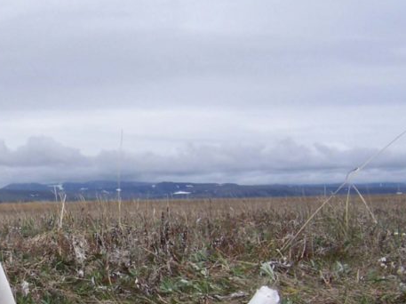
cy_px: 304
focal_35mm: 74
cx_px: -12
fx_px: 867
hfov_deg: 24.9
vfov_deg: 19.3
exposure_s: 1/500
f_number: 5.6
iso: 80
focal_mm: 5.5
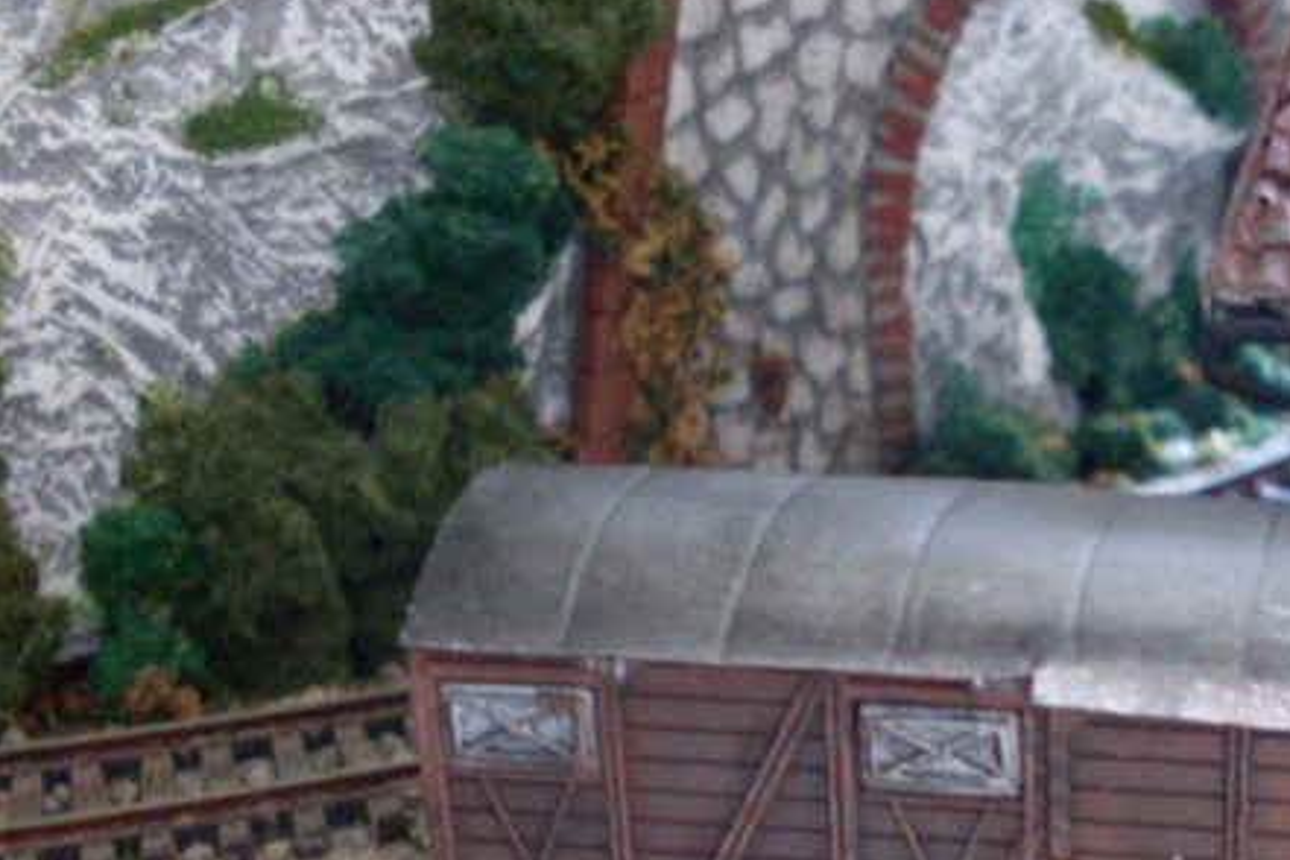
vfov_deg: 17.0
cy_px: 938
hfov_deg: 25.4
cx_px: 1079
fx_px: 2795
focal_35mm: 78
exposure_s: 1/3
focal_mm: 6.3
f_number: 2.8
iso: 200
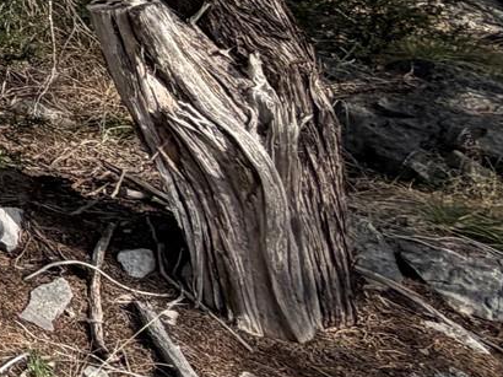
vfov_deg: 19.7
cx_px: -685
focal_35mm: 70
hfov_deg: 15.5
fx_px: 1017
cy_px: -84
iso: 32
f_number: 2.2
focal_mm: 2.22
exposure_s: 1/770
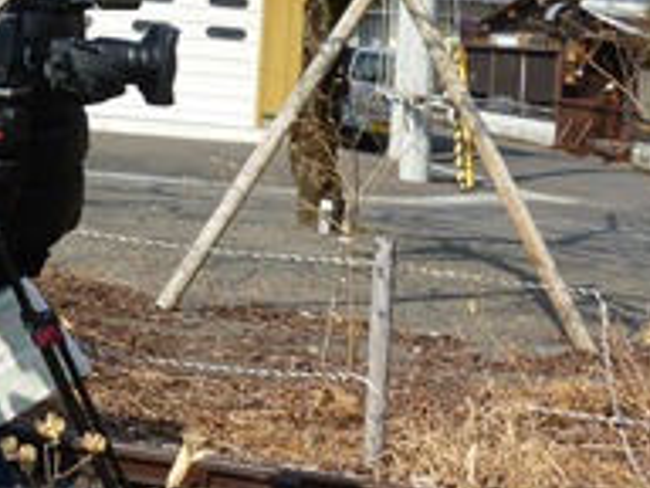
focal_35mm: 97
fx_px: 1821
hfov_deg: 18.1
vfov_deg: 14.7
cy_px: -122
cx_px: -318
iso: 80
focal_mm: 5.5
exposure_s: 1/400
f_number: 3.6
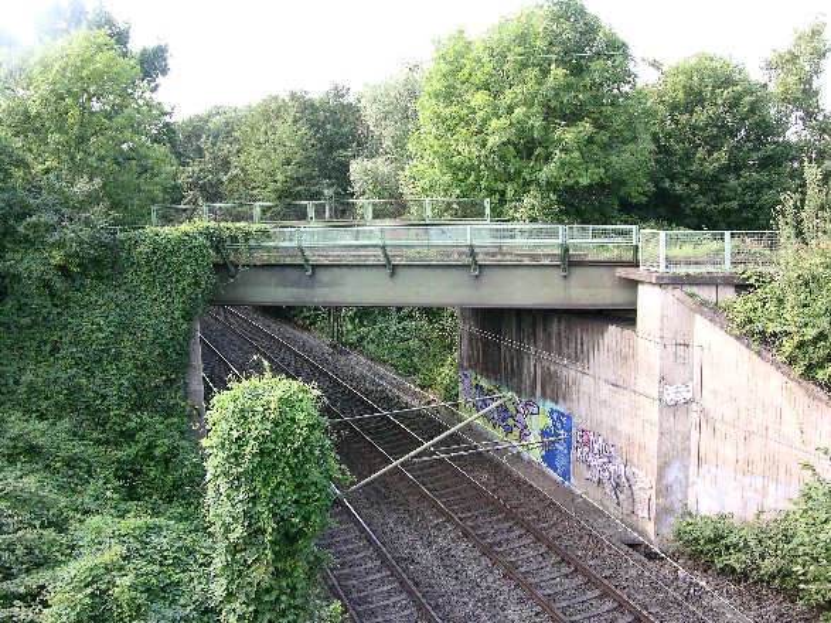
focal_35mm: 35
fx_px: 840
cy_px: 312
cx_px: 416
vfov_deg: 40.7
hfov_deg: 52.6
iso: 50
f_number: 5
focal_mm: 8.9
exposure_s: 1/29.2
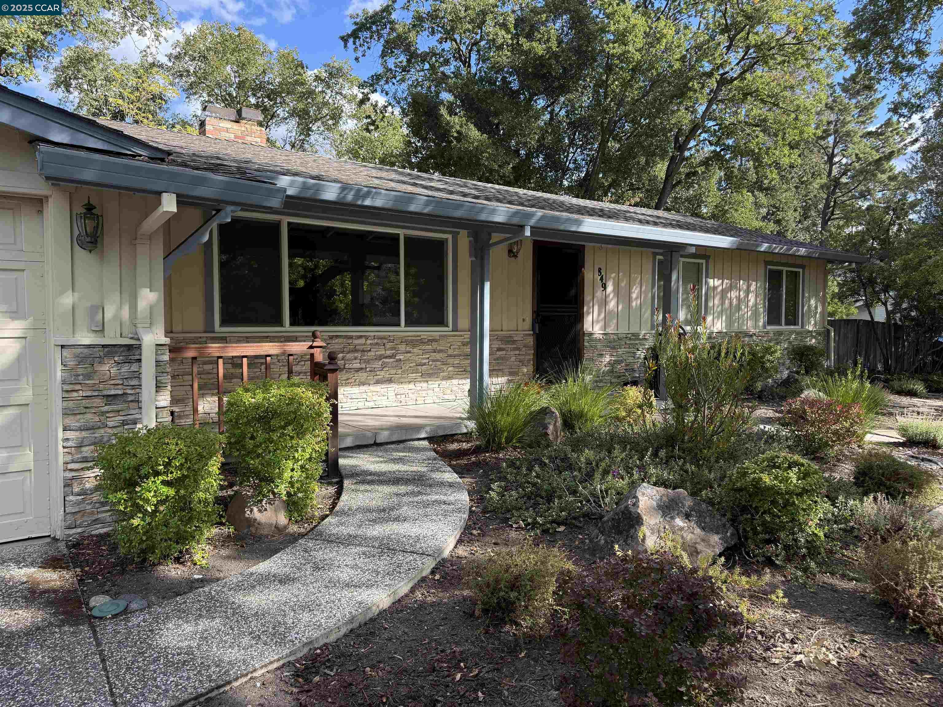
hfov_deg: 71.6
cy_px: 354
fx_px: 654
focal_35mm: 24
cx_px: 472
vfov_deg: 56.8
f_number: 1.78
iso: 100
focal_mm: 6.76
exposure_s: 1/1005
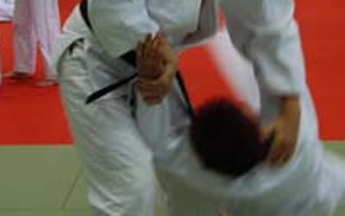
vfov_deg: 14.4
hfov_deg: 23.0
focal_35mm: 90
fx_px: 847
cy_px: 5
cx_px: 174
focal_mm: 20
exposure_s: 1/50
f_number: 3.8
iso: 200
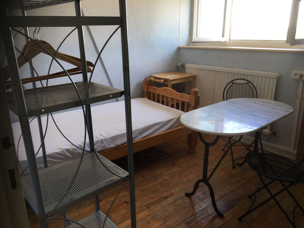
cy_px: 114
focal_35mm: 29
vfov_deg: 48.2
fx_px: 255
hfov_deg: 61.7
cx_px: 152
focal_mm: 4.15
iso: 25
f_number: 2.2
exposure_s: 1/50
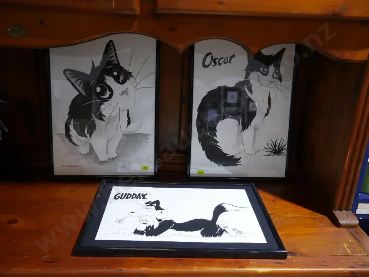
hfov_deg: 56.8
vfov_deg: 44.2
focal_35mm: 32
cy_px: 138
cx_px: 184
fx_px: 341
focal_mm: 16
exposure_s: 1/60
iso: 400
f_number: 3.6
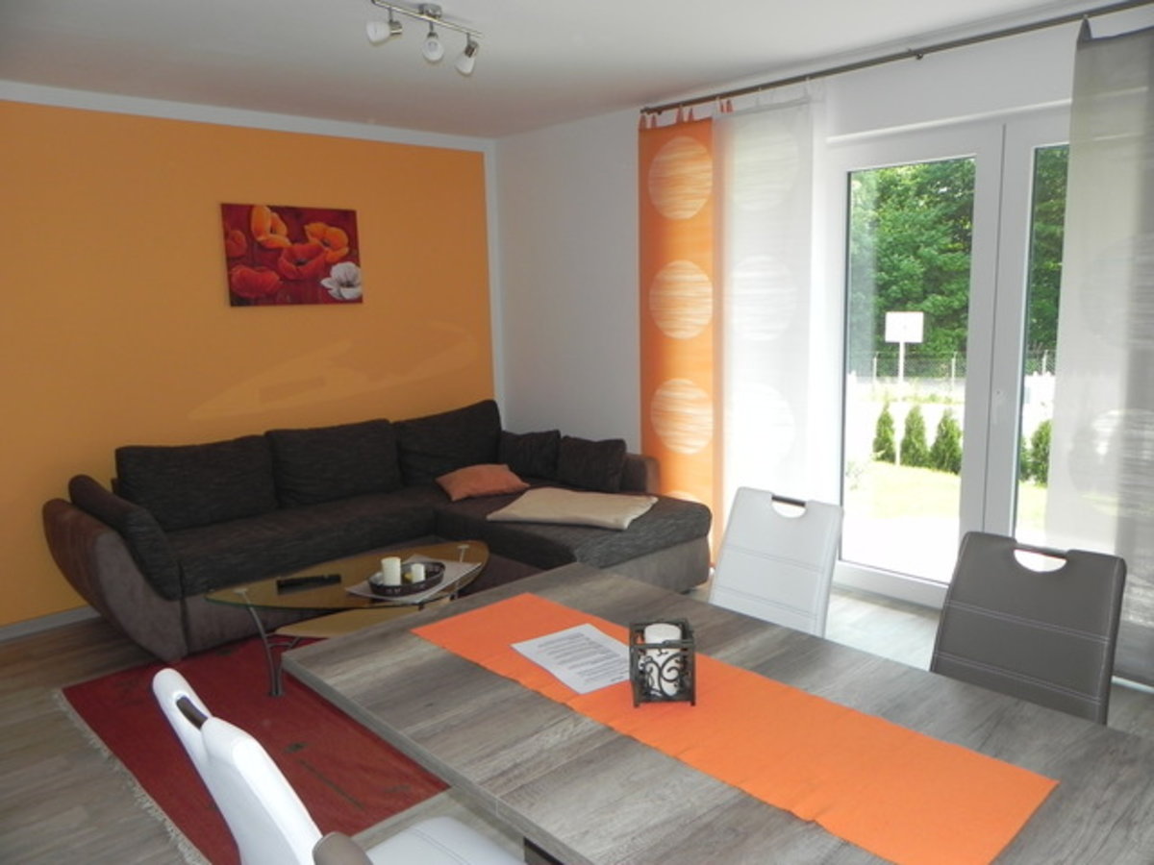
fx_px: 867
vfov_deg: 53.1
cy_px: 432
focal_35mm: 26
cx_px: 577
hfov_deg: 67.3
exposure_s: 1/103
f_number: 4
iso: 160
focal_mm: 4.6
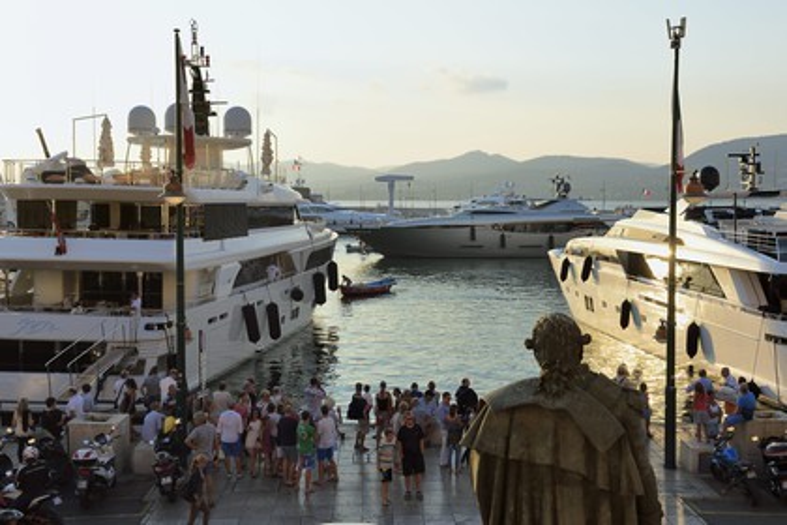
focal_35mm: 42
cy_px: 262
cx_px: 394
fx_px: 918
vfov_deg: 31.9
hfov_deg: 46.4
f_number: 10
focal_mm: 42
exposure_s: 1/160
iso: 200
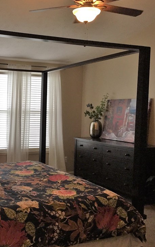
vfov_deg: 46.2
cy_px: 125
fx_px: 290
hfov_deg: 28.5
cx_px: 11
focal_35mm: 43
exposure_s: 1/30
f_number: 2.2
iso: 50
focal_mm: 4.15
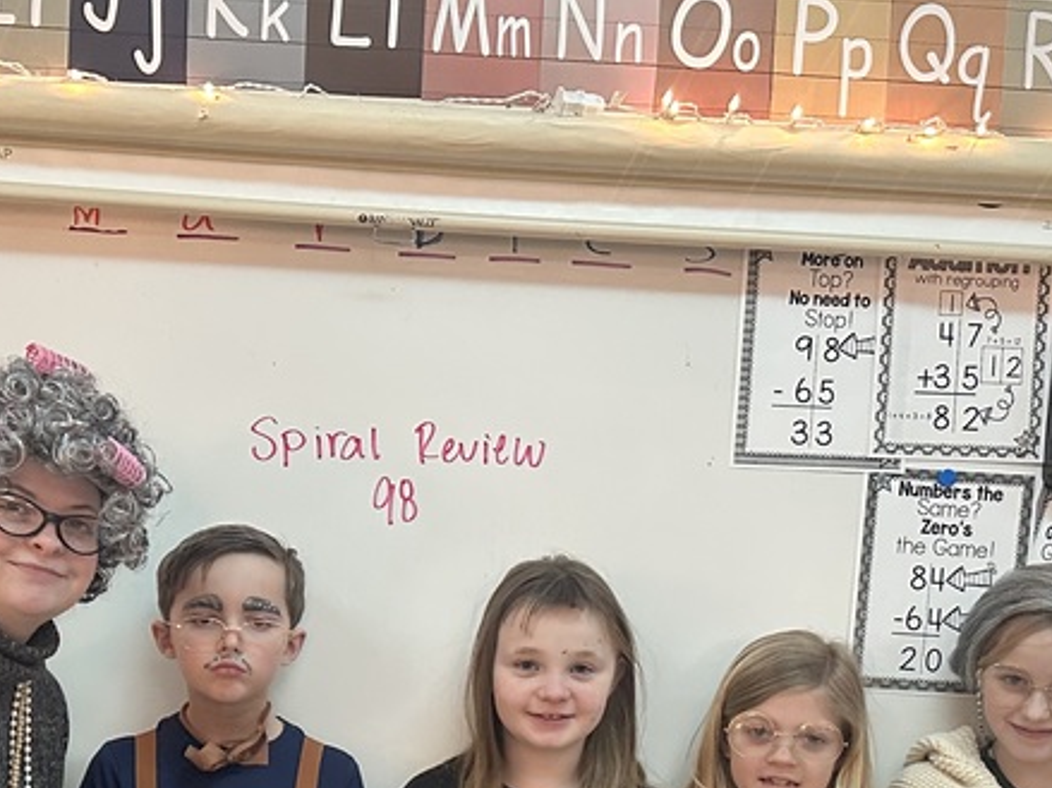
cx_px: 405
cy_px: 800
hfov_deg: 34.2
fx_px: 1701
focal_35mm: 56
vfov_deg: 24.8
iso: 500
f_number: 1.78
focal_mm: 6.86
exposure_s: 1/60
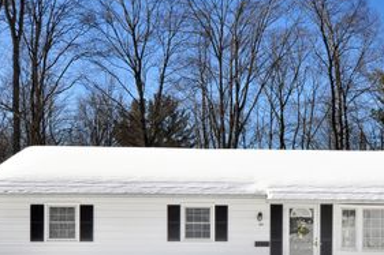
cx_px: 290
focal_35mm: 48
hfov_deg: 40.0
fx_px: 512
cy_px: 206
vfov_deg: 27.5
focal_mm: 18
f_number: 11
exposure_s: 1/400
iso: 200
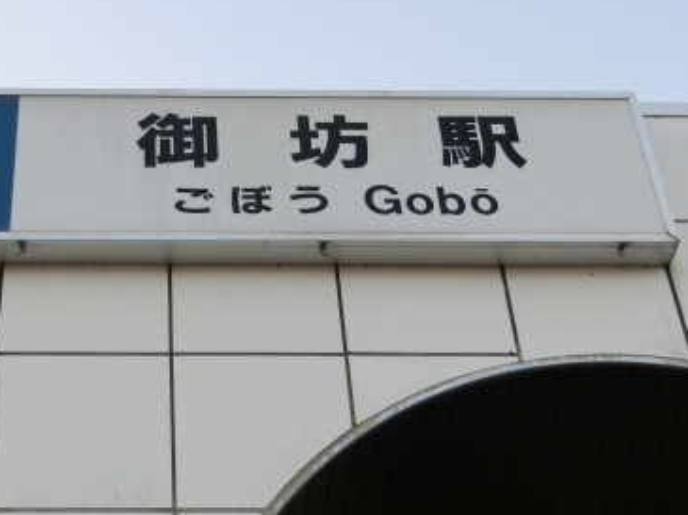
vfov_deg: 18.6
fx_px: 1569
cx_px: 172
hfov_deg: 24.5
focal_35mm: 79
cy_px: 168
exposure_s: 1/125
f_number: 4.4
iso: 125
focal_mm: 8
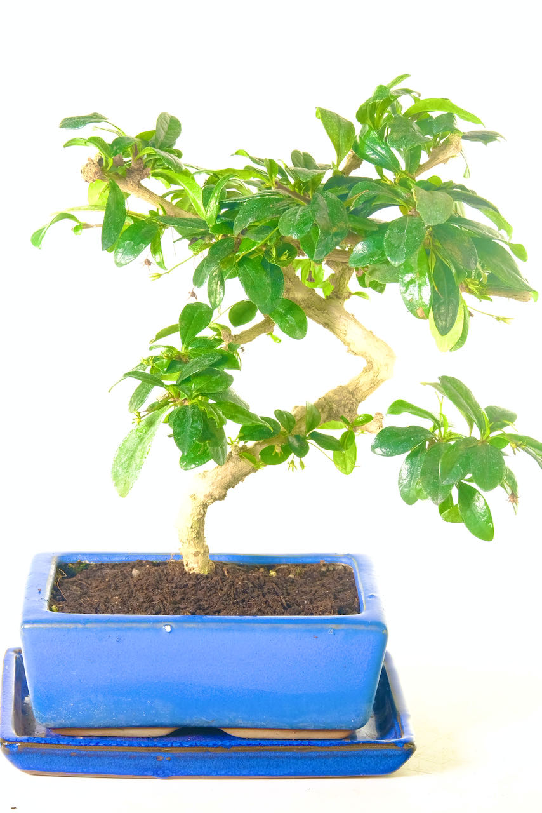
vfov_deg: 15.1
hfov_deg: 10.1
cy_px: 406
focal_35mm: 136
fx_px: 3069
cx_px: 271
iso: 1600
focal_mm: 90.4
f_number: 13
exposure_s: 1/13
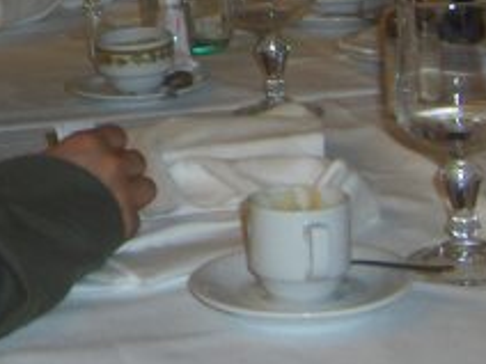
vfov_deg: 10.8
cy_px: -174
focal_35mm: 132
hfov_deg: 14.1
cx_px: -229
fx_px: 1853
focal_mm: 5.8
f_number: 2.6
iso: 100
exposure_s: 1/60
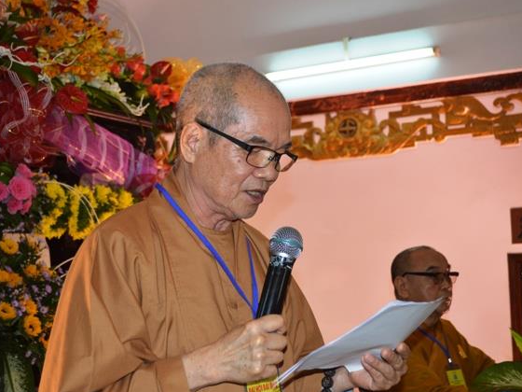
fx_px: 844
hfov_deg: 34.3
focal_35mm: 56
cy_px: 196
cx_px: 262
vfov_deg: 26.1
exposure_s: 1/60
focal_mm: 34
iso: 400
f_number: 5
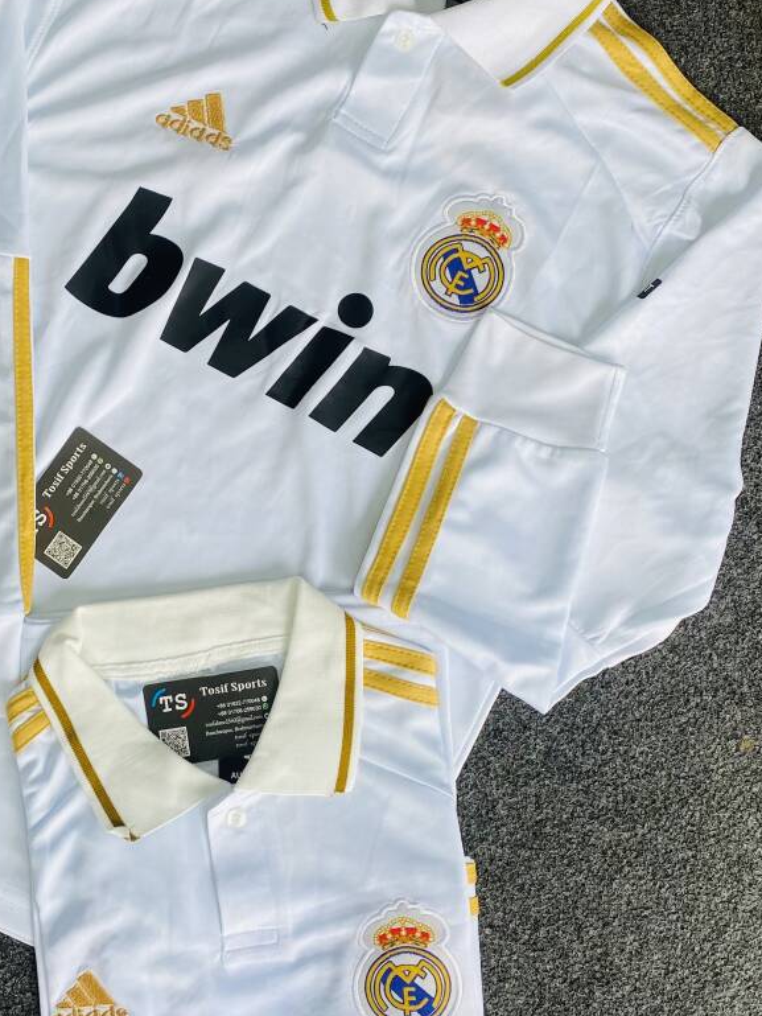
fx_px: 1350
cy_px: 522
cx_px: 238
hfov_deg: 31.2
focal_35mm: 46
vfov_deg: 41.2
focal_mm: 4.25
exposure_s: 1/255
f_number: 1.8
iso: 32
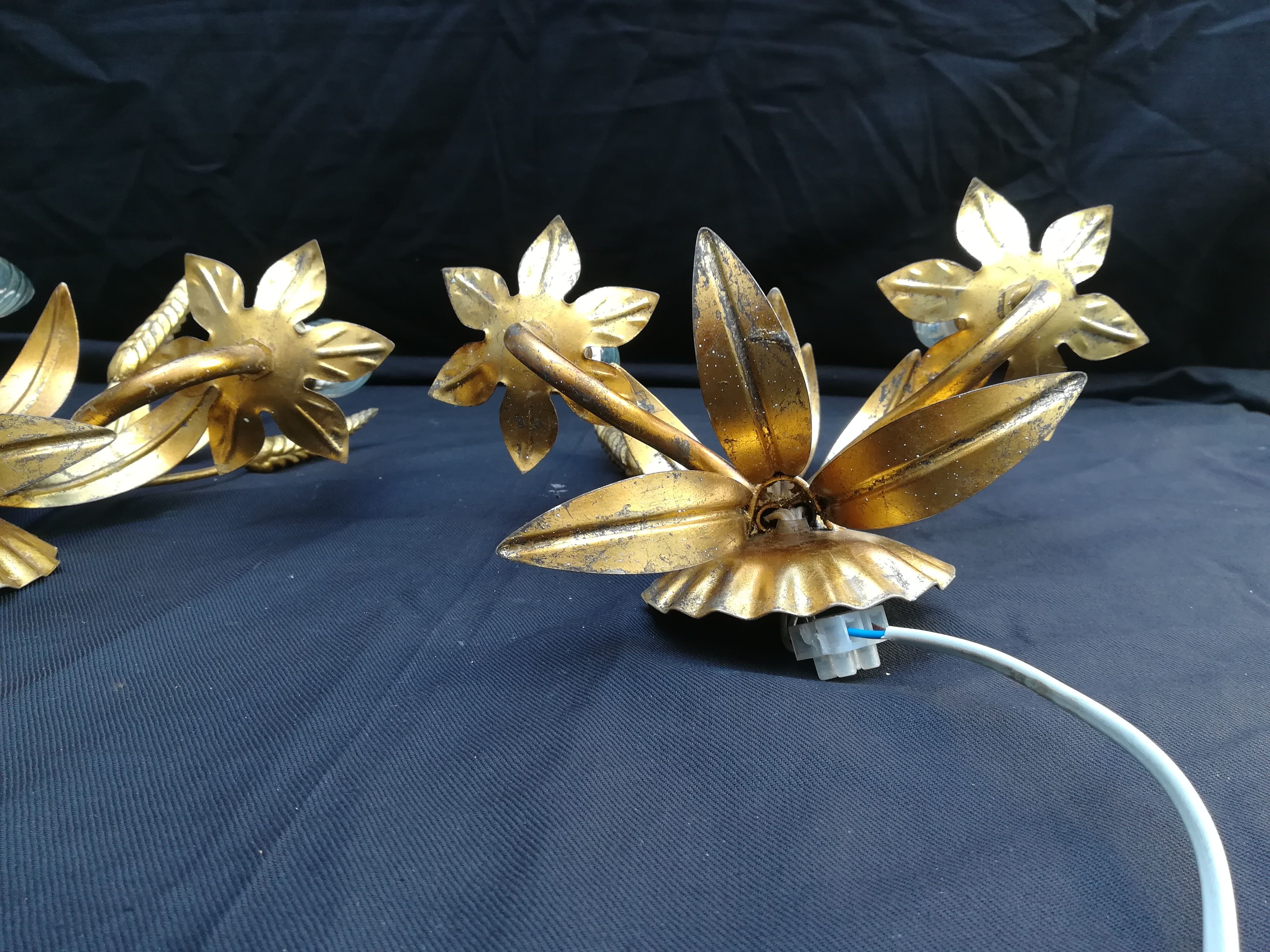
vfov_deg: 53.1
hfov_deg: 67.3
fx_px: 954
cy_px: 476
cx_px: 635
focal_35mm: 26
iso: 100
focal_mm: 3.83
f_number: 2.2
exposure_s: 1/50
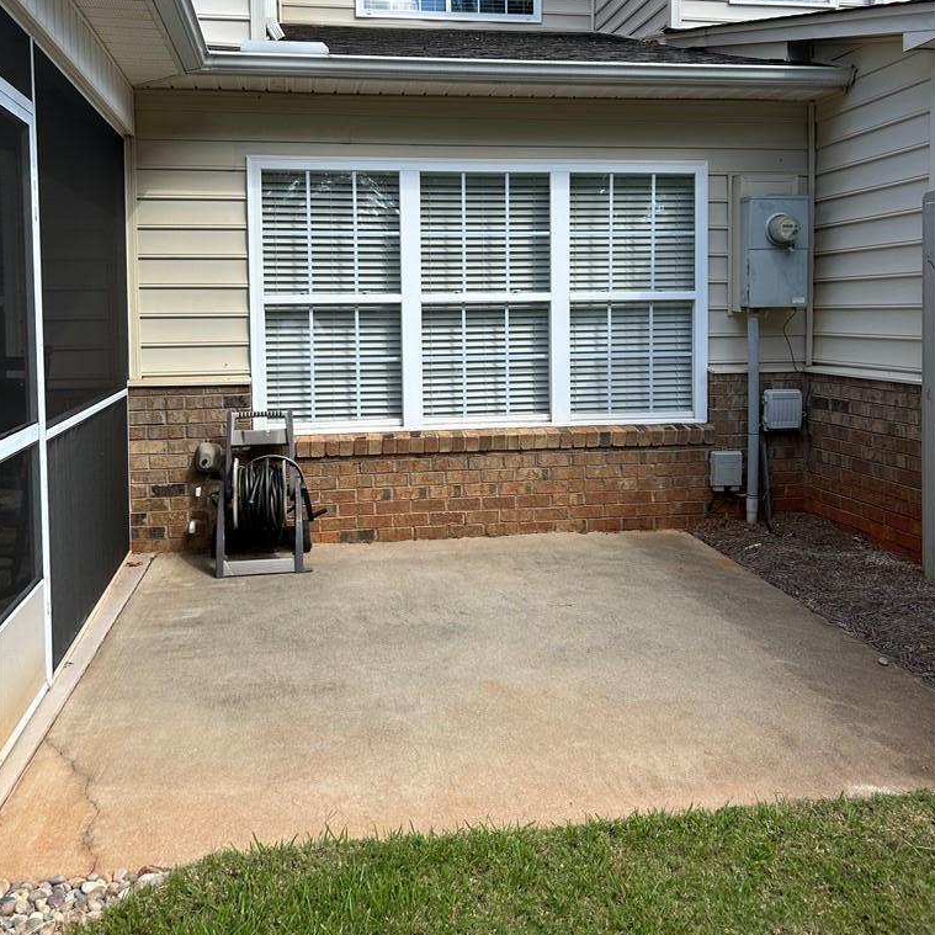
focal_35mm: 31
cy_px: 342
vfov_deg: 51.9
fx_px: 947
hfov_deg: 52.5
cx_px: 468
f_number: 1.5
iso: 50
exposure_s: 1/1449
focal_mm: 5.7
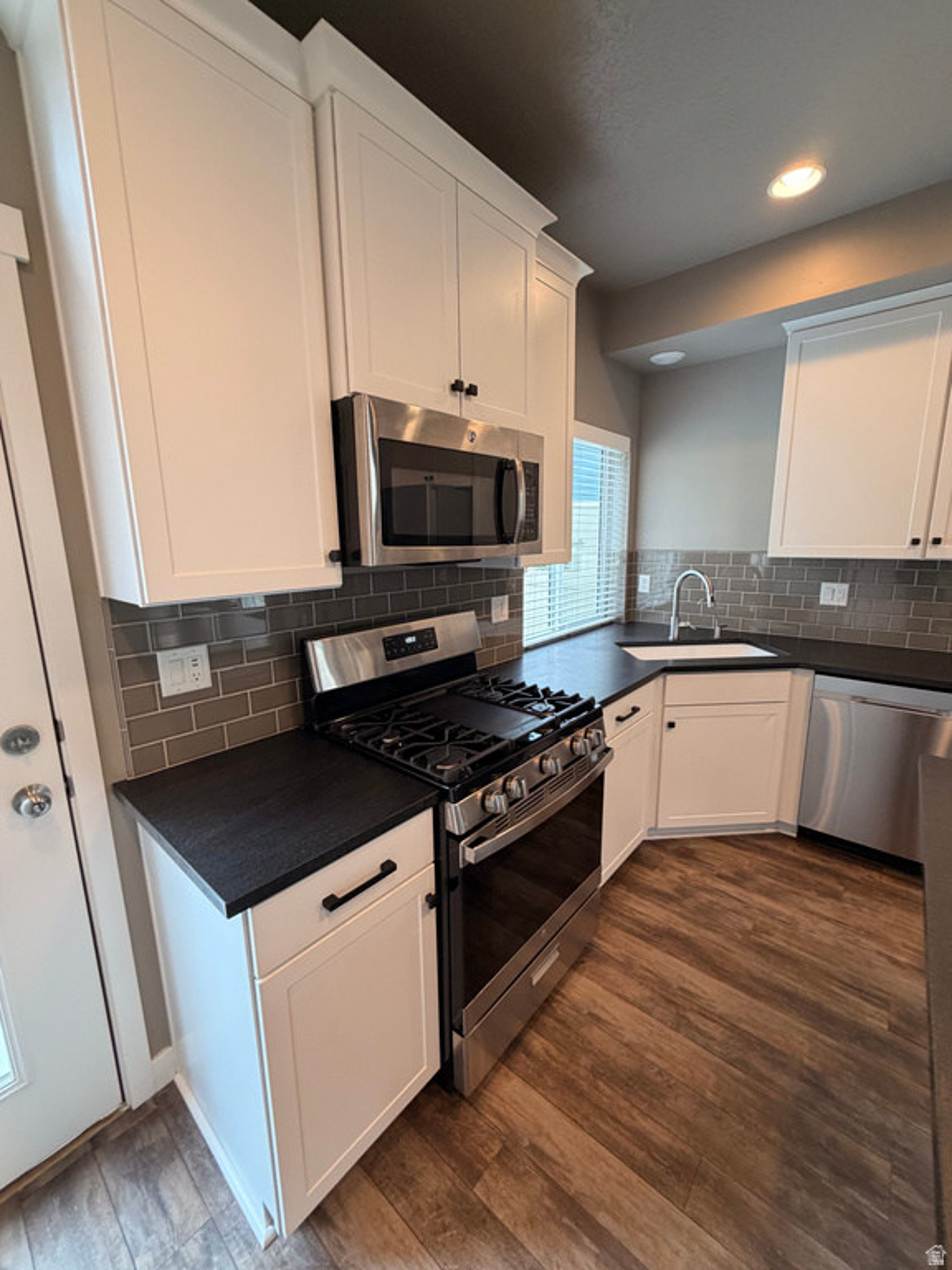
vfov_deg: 102.1
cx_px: 476
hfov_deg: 85.7
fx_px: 513
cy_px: 635
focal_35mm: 14
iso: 320
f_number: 2.2
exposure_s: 1/120
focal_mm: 2.22
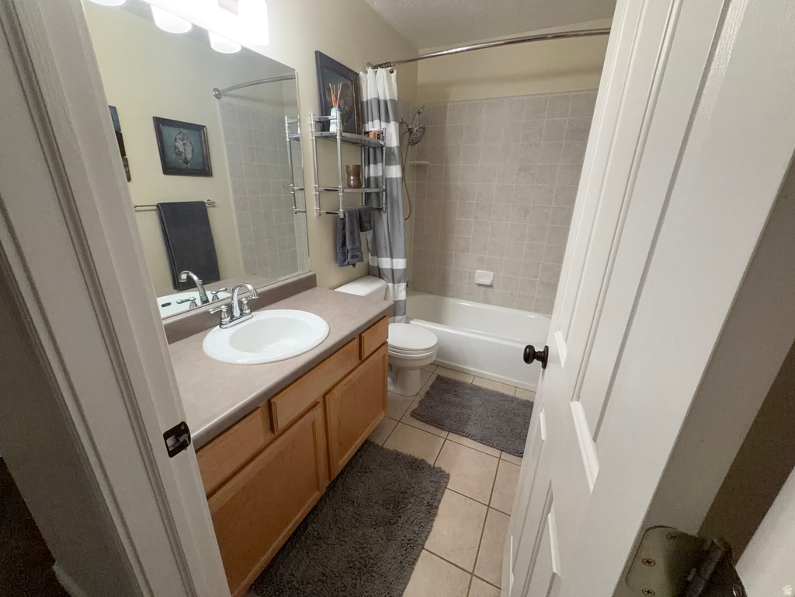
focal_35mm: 14
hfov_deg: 102.1
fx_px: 322
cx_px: 398
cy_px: 298
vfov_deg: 85.7
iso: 320
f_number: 2.2
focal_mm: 2.22
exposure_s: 1/100
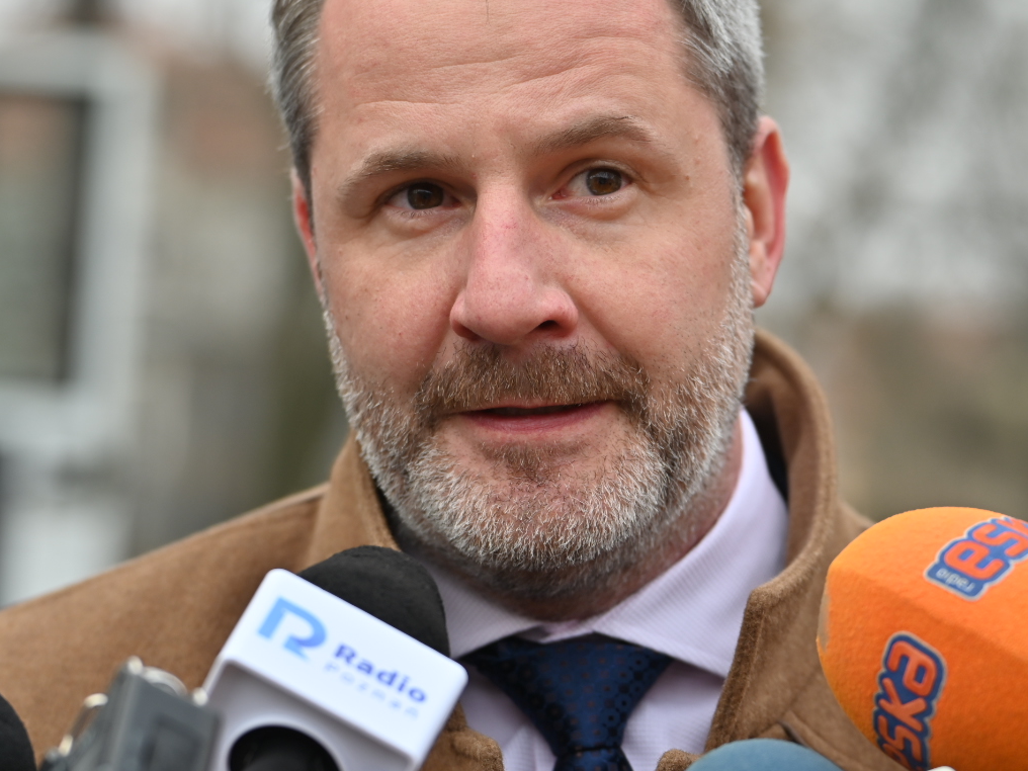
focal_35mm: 141
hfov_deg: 14.0
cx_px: 540
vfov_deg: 10.5
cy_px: 306
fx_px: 4187
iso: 100
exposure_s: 1/640
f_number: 3.5
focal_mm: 92
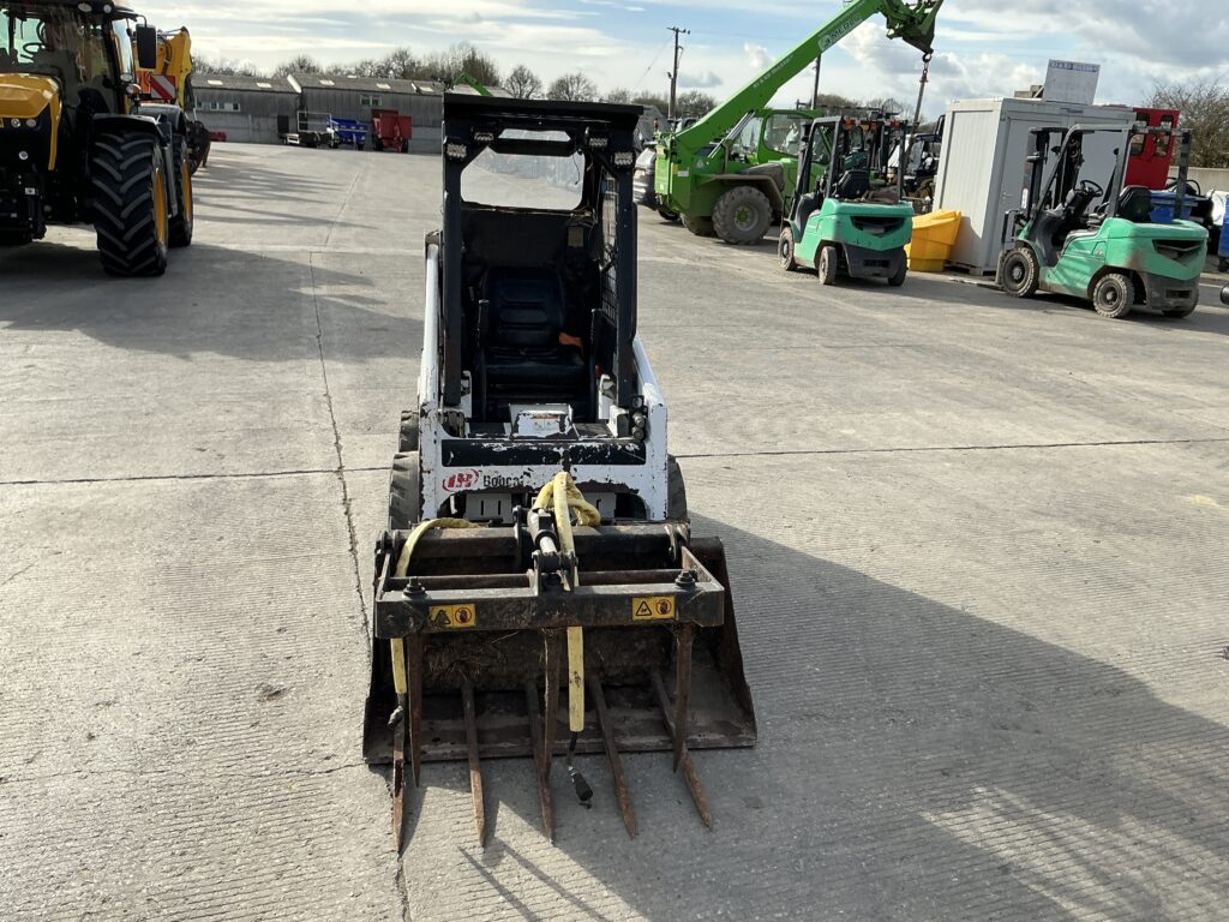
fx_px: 994
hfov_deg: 63.4
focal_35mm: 28
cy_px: 461
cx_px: 614
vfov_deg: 49.7
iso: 25
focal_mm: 3
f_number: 1.8
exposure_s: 1/1144
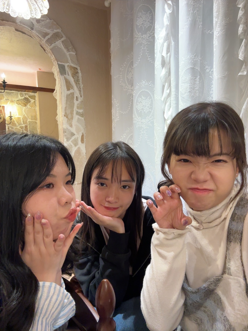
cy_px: 166
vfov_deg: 73.9
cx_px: 124
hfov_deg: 58.9
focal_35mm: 23
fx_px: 220
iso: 320
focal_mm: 2.69
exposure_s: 1/25
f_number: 1.9
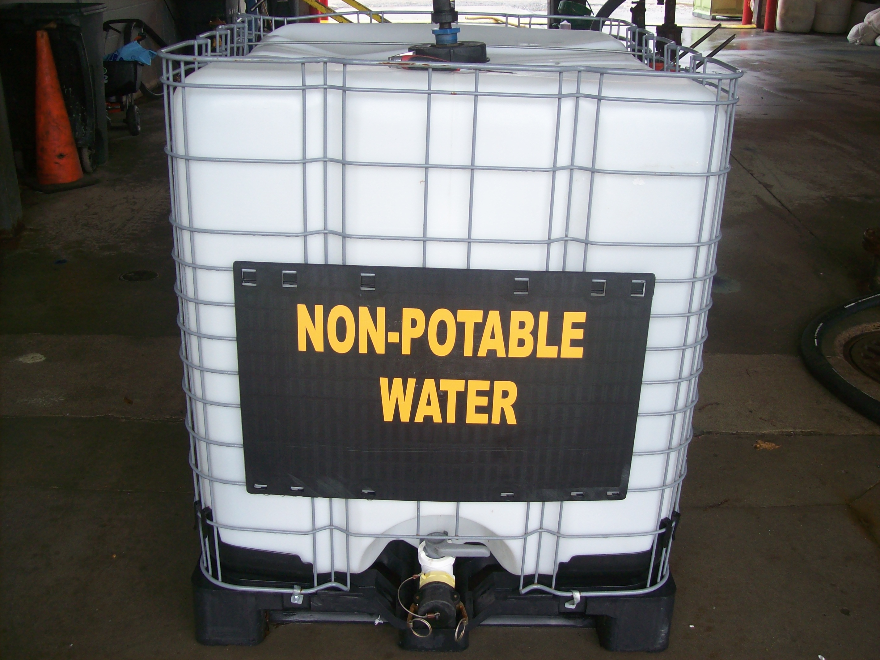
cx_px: 440
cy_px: 330
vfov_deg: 39.6
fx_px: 915
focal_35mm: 36
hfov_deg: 51.4
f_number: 2.7
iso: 80
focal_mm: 6
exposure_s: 1/83.7
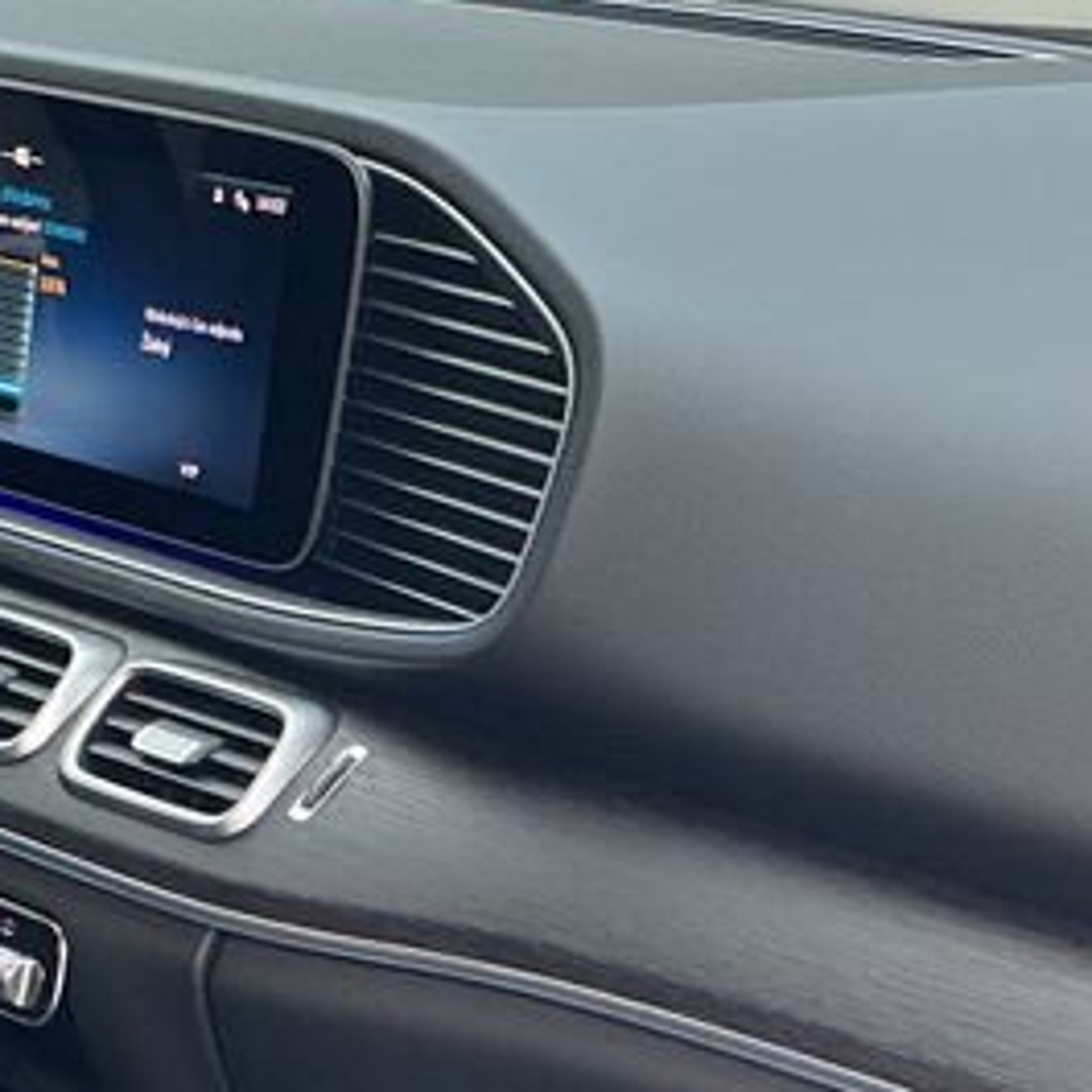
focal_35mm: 99
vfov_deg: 17.4
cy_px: 894
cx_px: 144
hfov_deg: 17.4
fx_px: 3533
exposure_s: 1/60
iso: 100
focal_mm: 3
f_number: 1.8
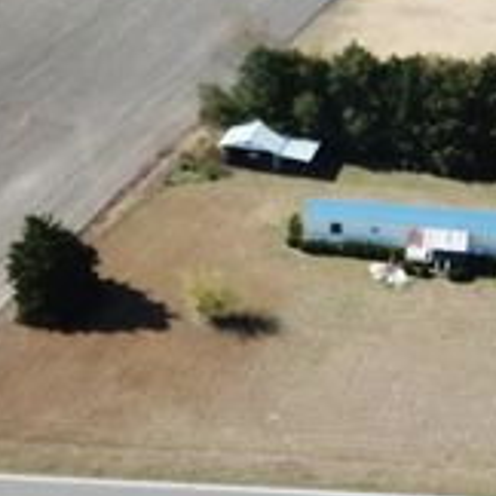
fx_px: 989
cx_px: 439
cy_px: 155
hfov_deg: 27.2
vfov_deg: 27.9
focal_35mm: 61
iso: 800
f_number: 2.2
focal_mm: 4.73
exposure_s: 1/6410
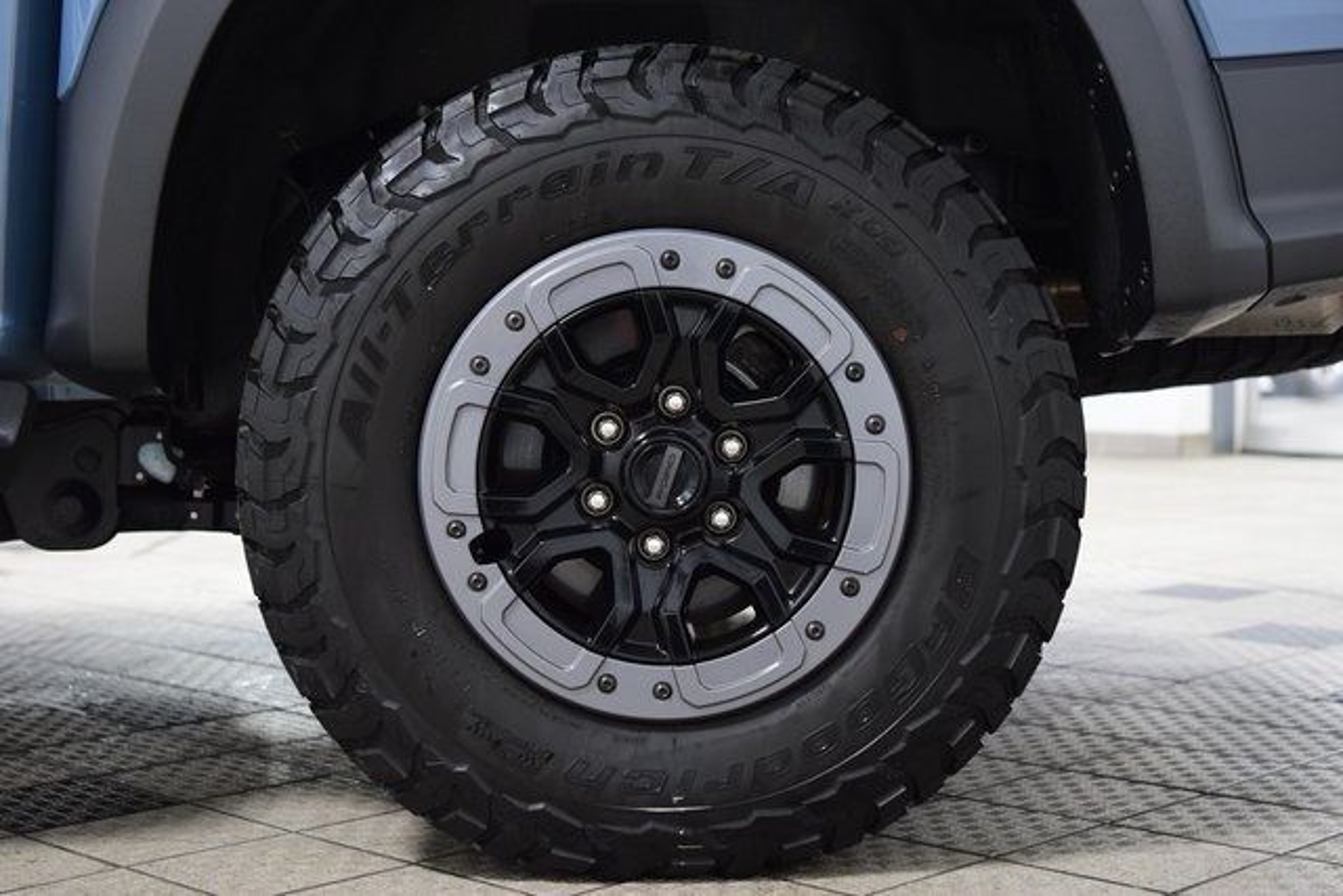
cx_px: 672
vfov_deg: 23.8
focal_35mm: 57
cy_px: 448
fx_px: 2127
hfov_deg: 35.0
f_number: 3.2
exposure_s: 1/60
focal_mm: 38
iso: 1600
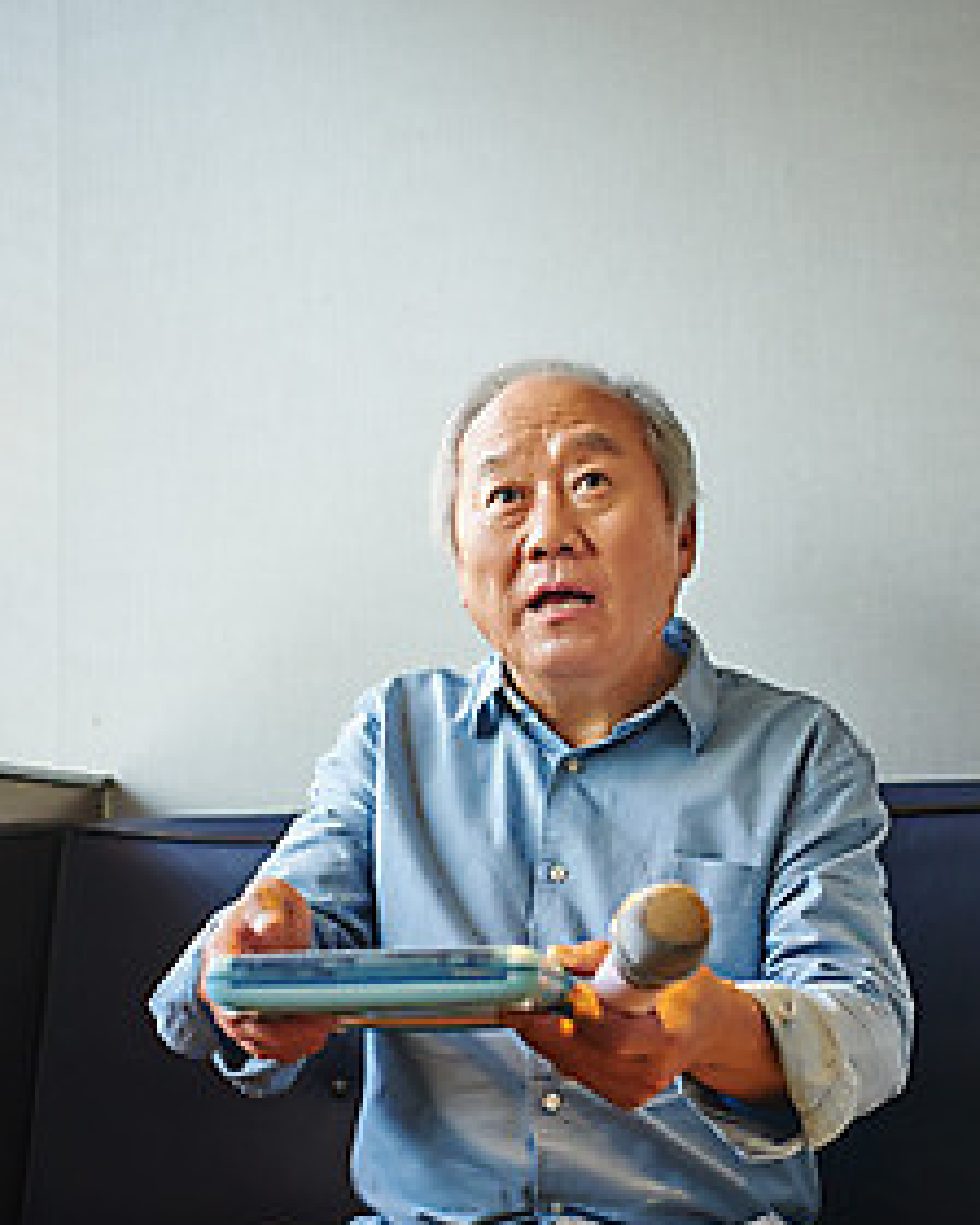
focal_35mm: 59
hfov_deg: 25.8
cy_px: 783
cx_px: 567
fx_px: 2139
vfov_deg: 31.8
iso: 400
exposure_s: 1/160
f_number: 2.8
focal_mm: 44
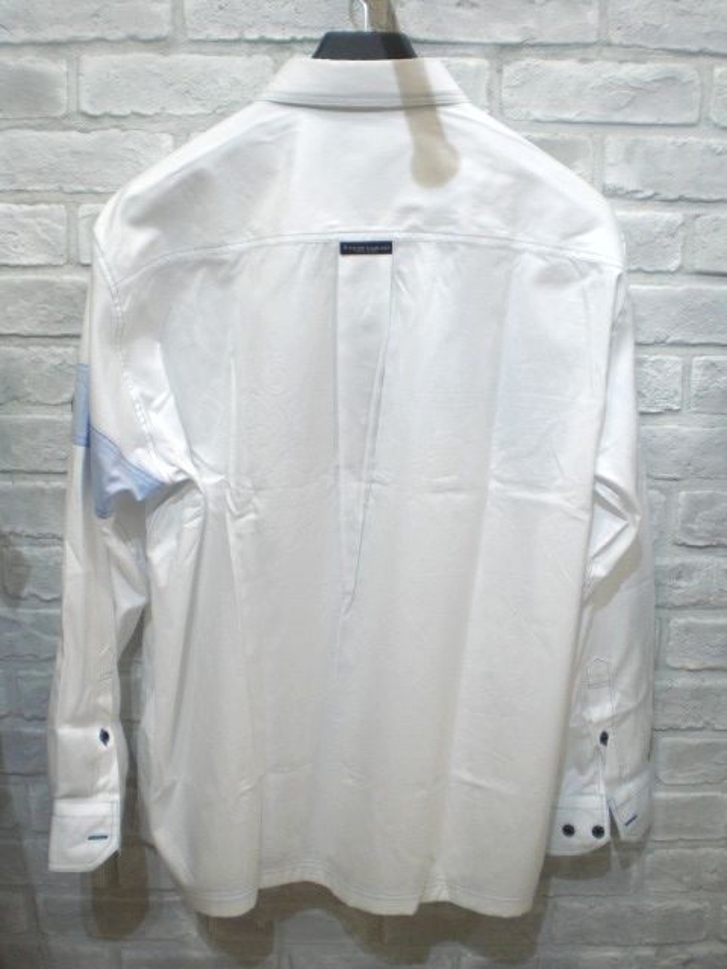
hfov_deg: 37.7
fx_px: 1064
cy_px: 484
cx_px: 364
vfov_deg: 49.0
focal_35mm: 38
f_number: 3.1
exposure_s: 1/60
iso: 200
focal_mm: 6.3
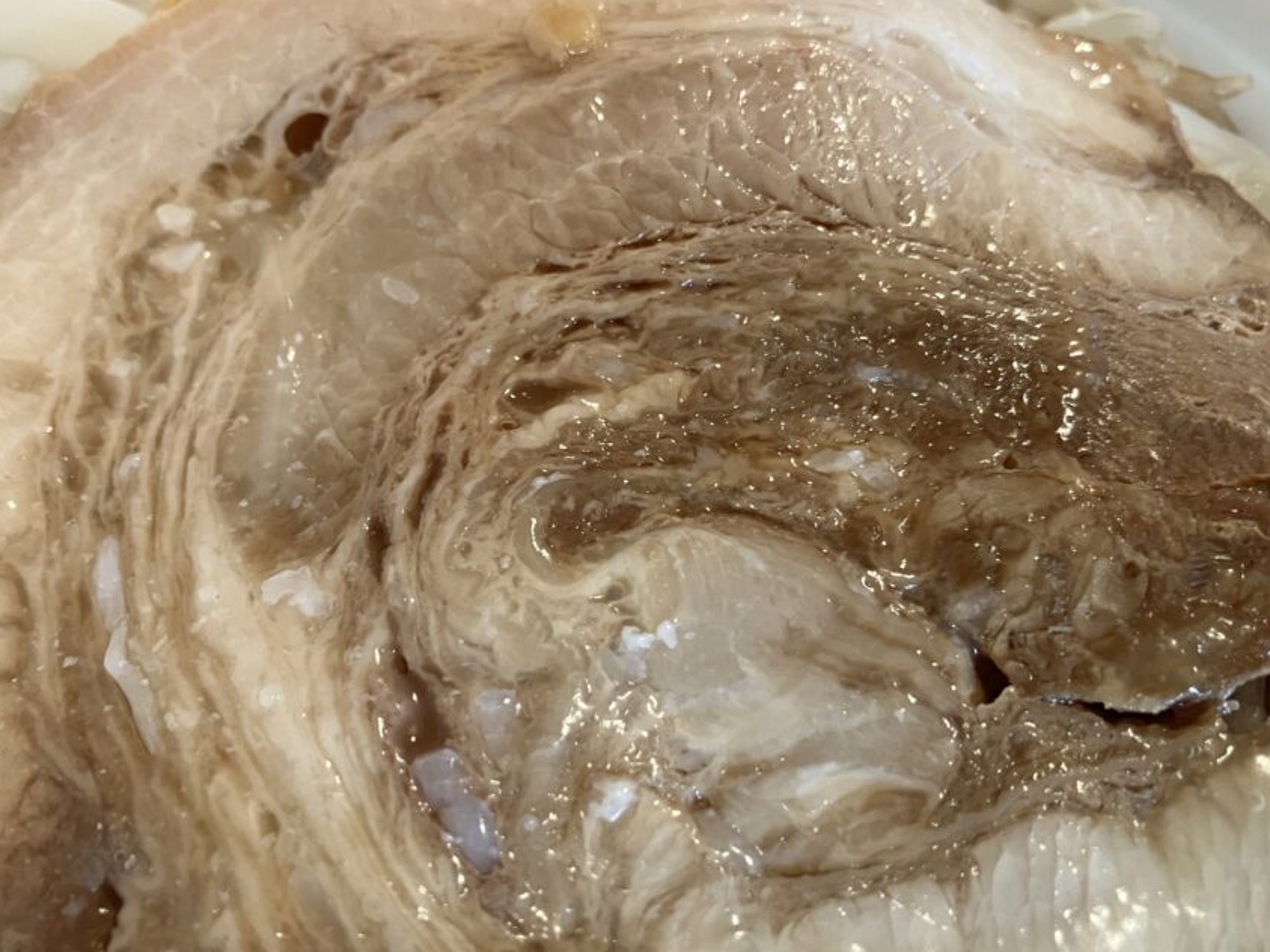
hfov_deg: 53.9
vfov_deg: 41.8
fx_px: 1247
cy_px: 497
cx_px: 597
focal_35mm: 34
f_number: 1.8
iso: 160
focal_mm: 3.99
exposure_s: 1/60
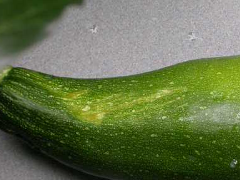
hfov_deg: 12.1
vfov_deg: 9.2
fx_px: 1116
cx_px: 243
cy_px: 117
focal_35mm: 161
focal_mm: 16
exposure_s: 1/112
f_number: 3.9
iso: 100
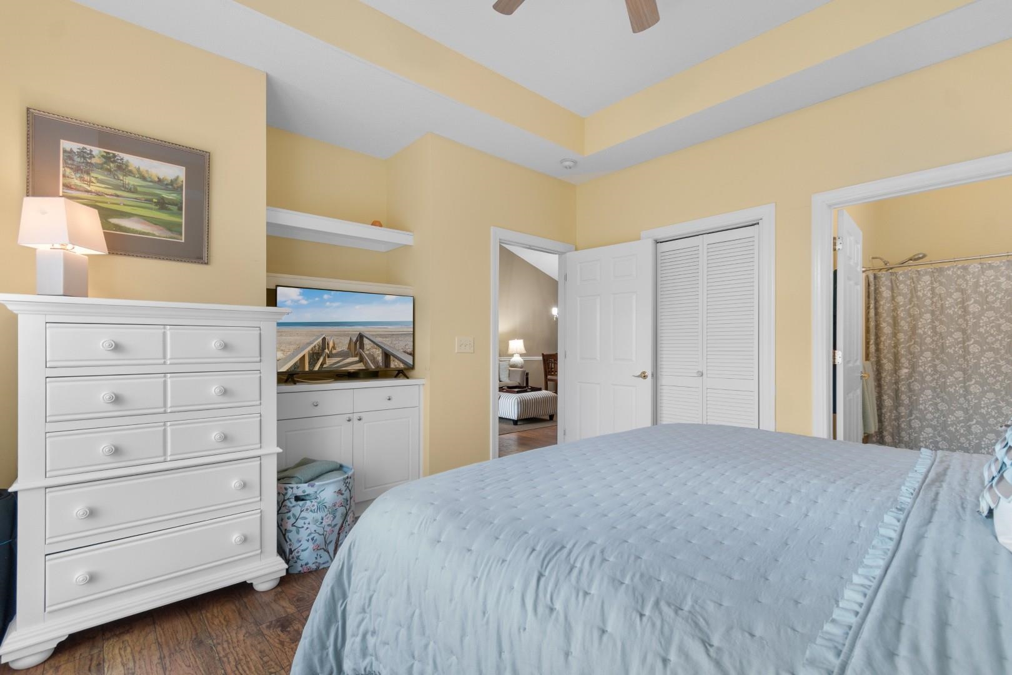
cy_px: 338
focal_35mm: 15
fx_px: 422
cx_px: 506
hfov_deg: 100.4
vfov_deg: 77.3
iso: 100
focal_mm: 10
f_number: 4.5
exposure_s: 1/40
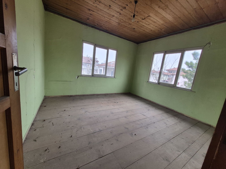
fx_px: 85
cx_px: 113
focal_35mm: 13
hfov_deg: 106.2
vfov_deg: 89.9
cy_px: 84
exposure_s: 1/100
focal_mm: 1.74
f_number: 2.2
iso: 50
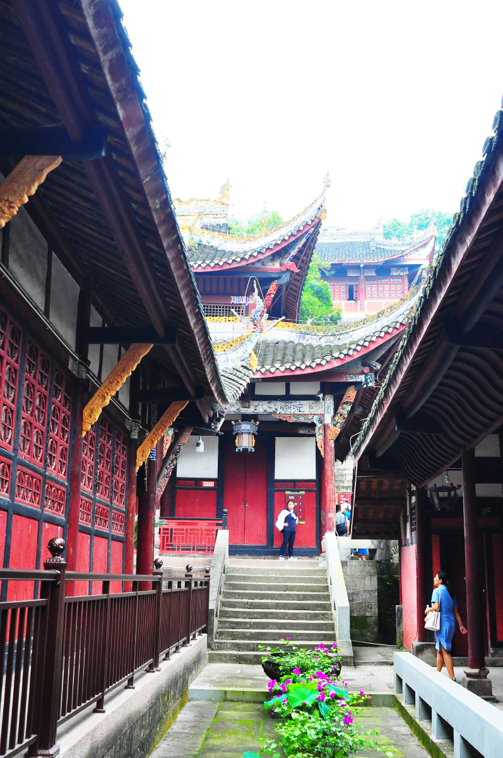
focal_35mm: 36
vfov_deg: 53.2
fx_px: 756
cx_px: 252
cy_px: 379
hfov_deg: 36.8
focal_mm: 24
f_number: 5
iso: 1600
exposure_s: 1/400
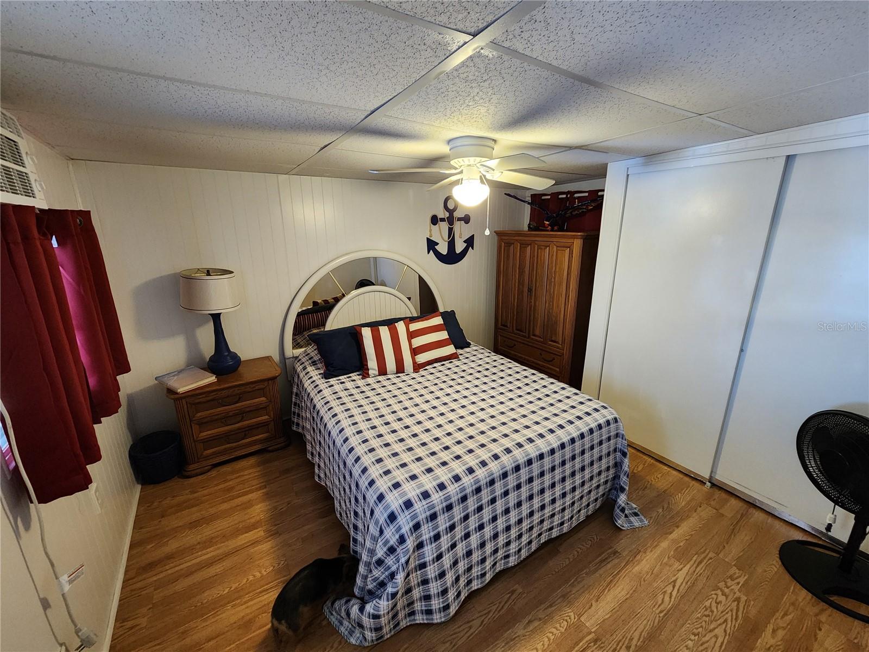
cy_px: 326
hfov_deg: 106.2
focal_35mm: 13
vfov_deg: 89.9
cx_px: 434
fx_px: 326
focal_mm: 2.2
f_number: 2.2
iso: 400
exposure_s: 1/30
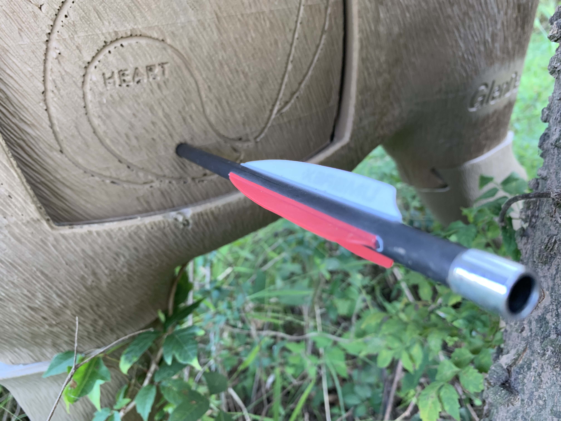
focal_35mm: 26
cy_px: 210
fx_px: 421
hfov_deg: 67.3
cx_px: 280
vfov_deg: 53.1
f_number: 1.8
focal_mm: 4.25
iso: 100
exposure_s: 1/64
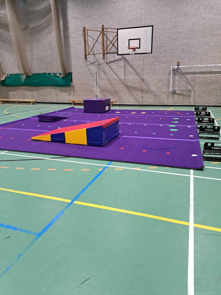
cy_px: 148
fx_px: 204
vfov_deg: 71.6
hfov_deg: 56.8
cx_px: 110
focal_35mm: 24
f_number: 1.8
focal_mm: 5.2
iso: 250
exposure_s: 1/60
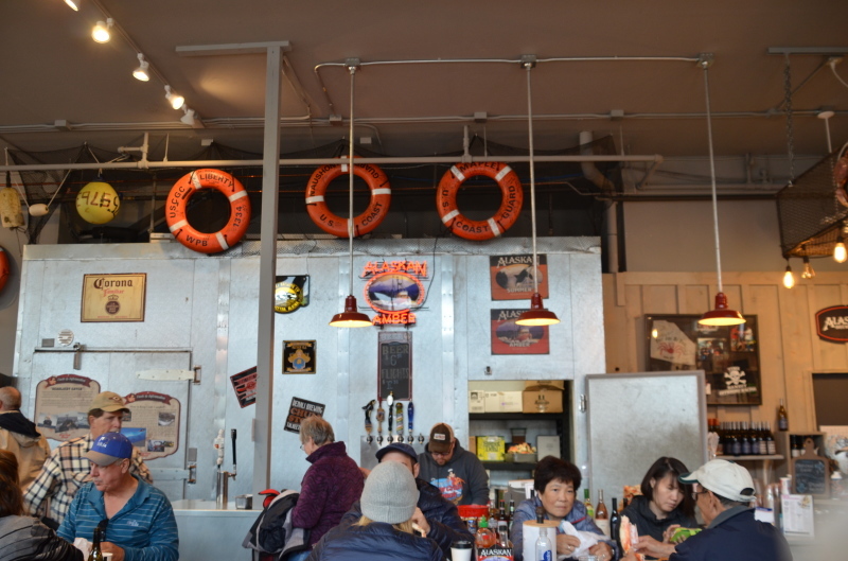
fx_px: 740
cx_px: 424
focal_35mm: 32
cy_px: 280
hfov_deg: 59.6
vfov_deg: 41.5
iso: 400
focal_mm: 21
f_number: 4
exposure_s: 1/60
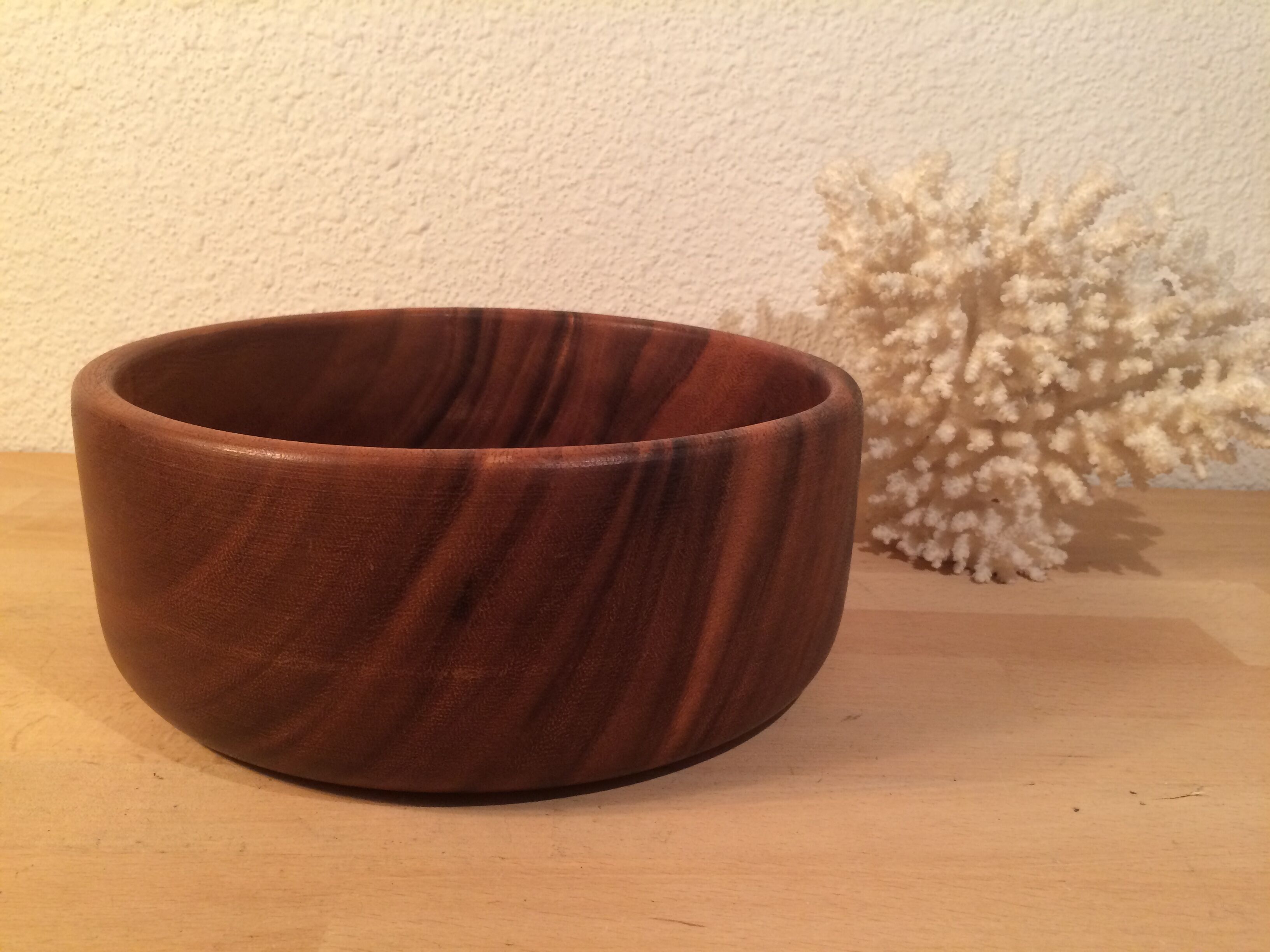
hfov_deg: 61.7
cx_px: 635
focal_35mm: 29
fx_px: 1064
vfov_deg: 48.2
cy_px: 476
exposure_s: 1/33
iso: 80
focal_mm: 4.15
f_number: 2.2
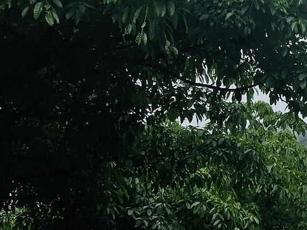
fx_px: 1365
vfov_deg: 9.6
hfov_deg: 12.6
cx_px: 350
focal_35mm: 154
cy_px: 69
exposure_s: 1/445
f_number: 2.8
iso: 20
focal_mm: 6.6
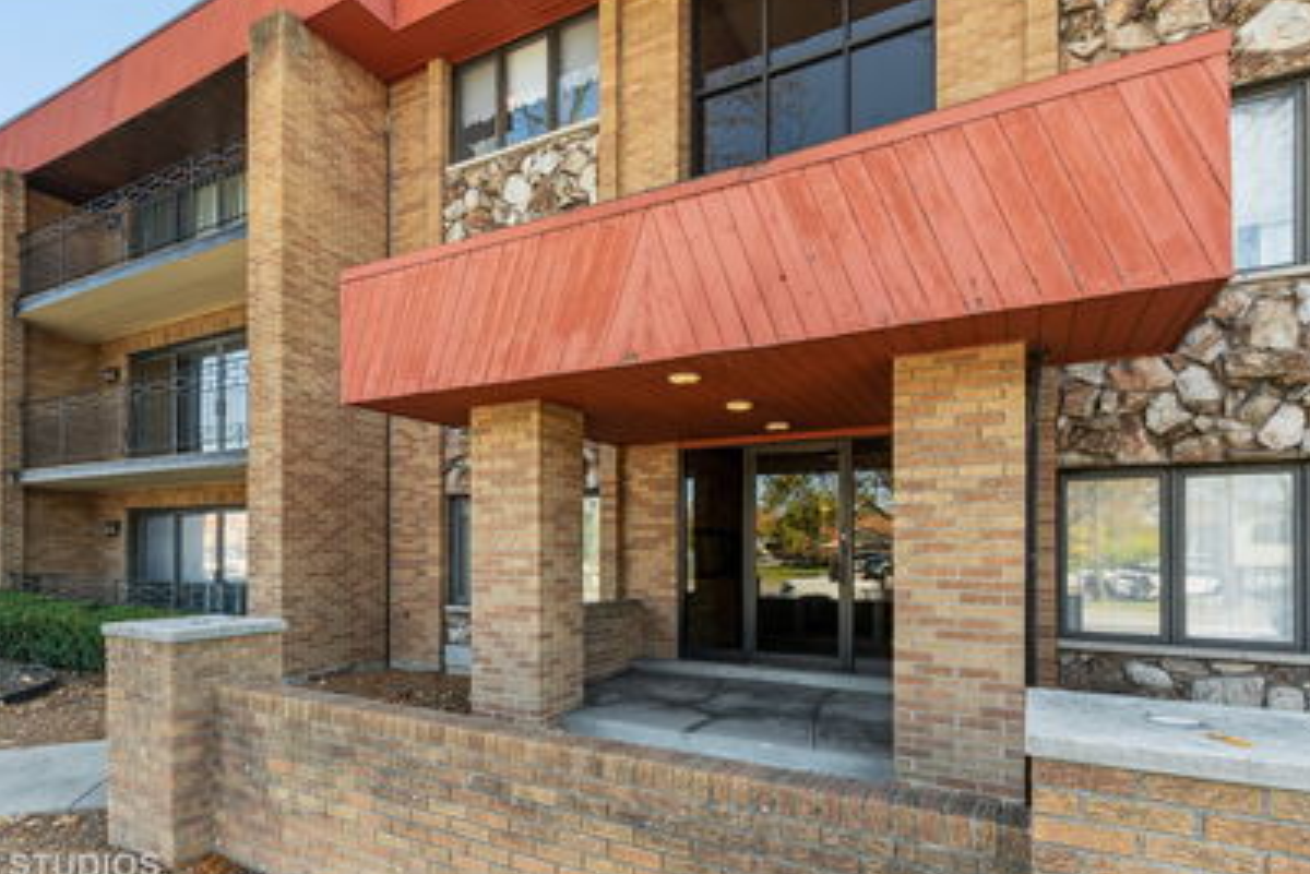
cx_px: 596
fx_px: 655
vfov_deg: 67.3
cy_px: 396
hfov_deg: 89.8
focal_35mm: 18
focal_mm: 10
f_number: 7.1
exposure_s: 1/80
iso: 200
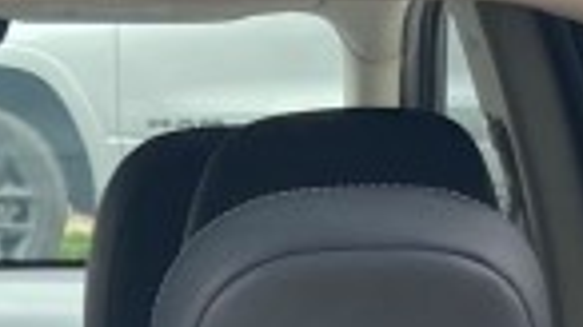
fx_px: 3307
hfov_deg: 9.8
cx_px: -288
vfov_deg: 5.4
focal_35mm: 214
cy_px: 953
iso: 20
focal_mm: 3.99
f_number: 1.8
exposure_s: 1/167
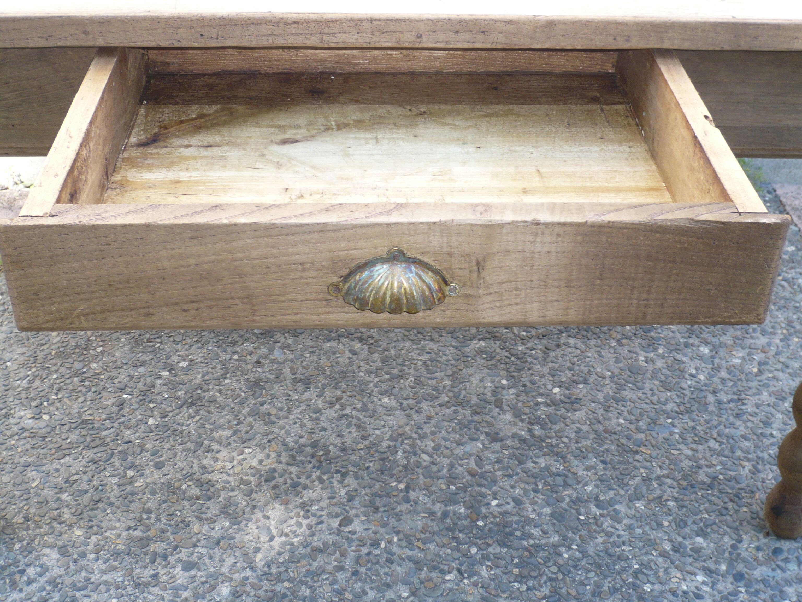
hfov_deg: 39.7
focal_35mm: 48
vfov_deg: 30.3
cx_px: 401
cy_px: 301
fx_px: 1112
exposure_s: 1/80
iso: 100
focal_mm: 7.9
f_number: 3.7
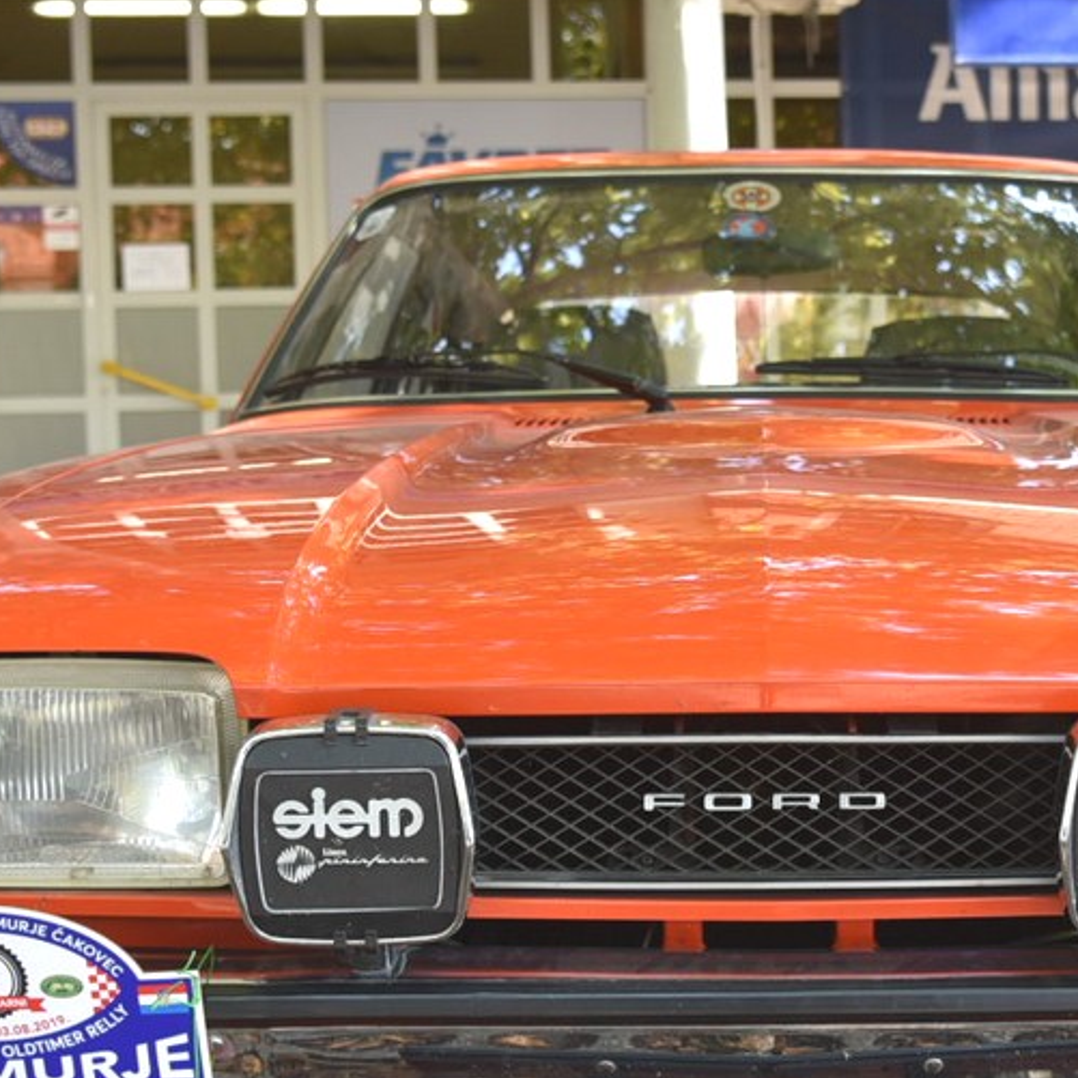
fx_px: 2502
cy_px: 639
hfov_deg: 24.0
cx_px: 818
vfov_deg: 24.3
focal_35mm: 71
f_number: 4.5
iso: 400
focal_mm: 31
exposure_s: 1/80
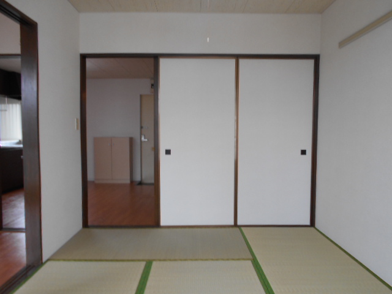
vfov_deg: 53.1
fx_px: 294
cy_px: 147
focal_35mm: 26
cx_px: 196
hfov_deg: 67.3
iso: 80
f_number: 3.2
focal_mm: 4.6
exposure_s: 1/30
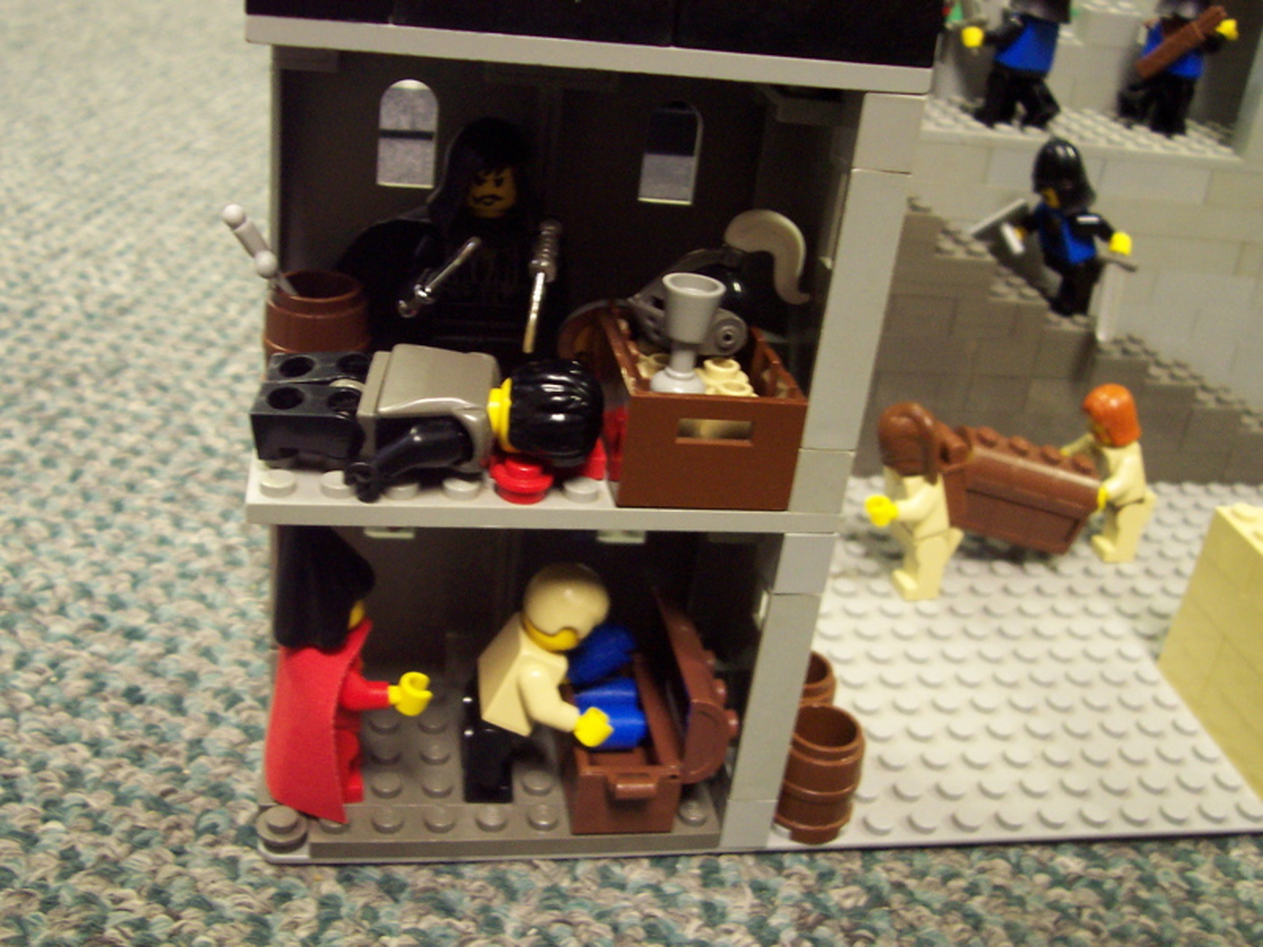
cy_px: 474
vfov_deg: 38.7
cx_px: 632
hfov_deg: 50.1
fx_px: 1350
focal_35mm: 37
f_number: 2.8
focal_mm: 5.6
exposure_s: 1/8
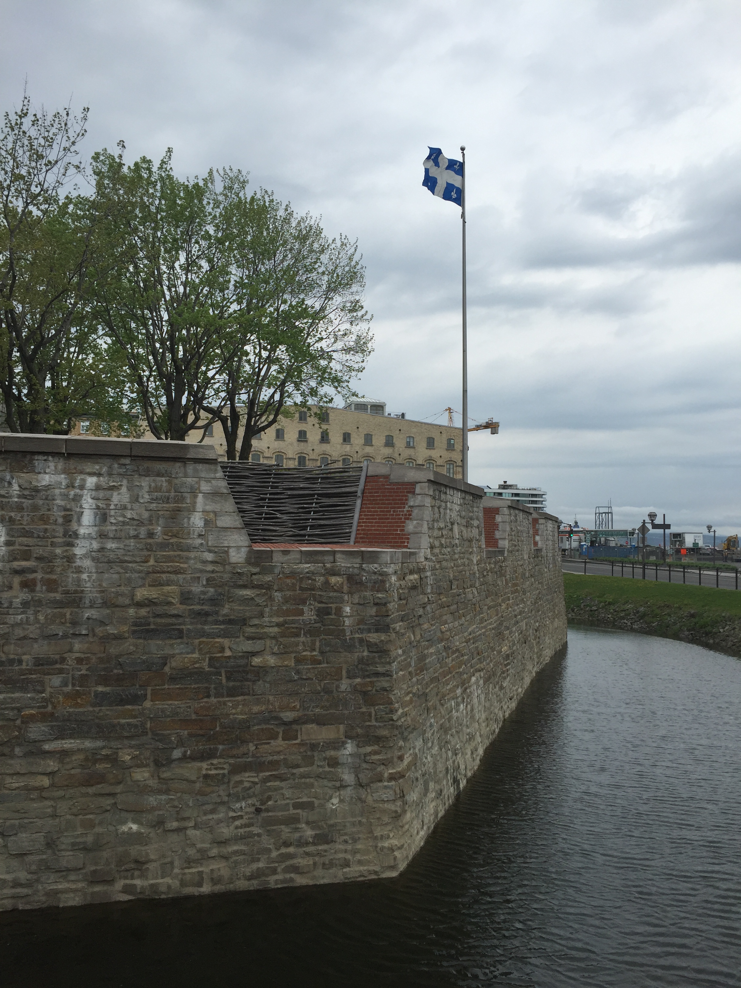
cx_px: 370
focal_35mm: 29
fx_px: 828
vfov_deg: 61.7
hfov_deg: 48.2
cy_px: 494
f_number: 2.2
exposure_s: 1/1319
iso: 32
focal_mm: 4.15
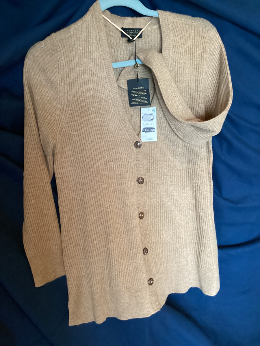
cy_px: 173
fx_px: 310
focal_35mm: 31
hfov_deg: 45.4
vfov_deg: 58.4
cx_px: 130
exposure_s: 1/30
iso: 320
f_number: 2.4
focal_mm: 3.3
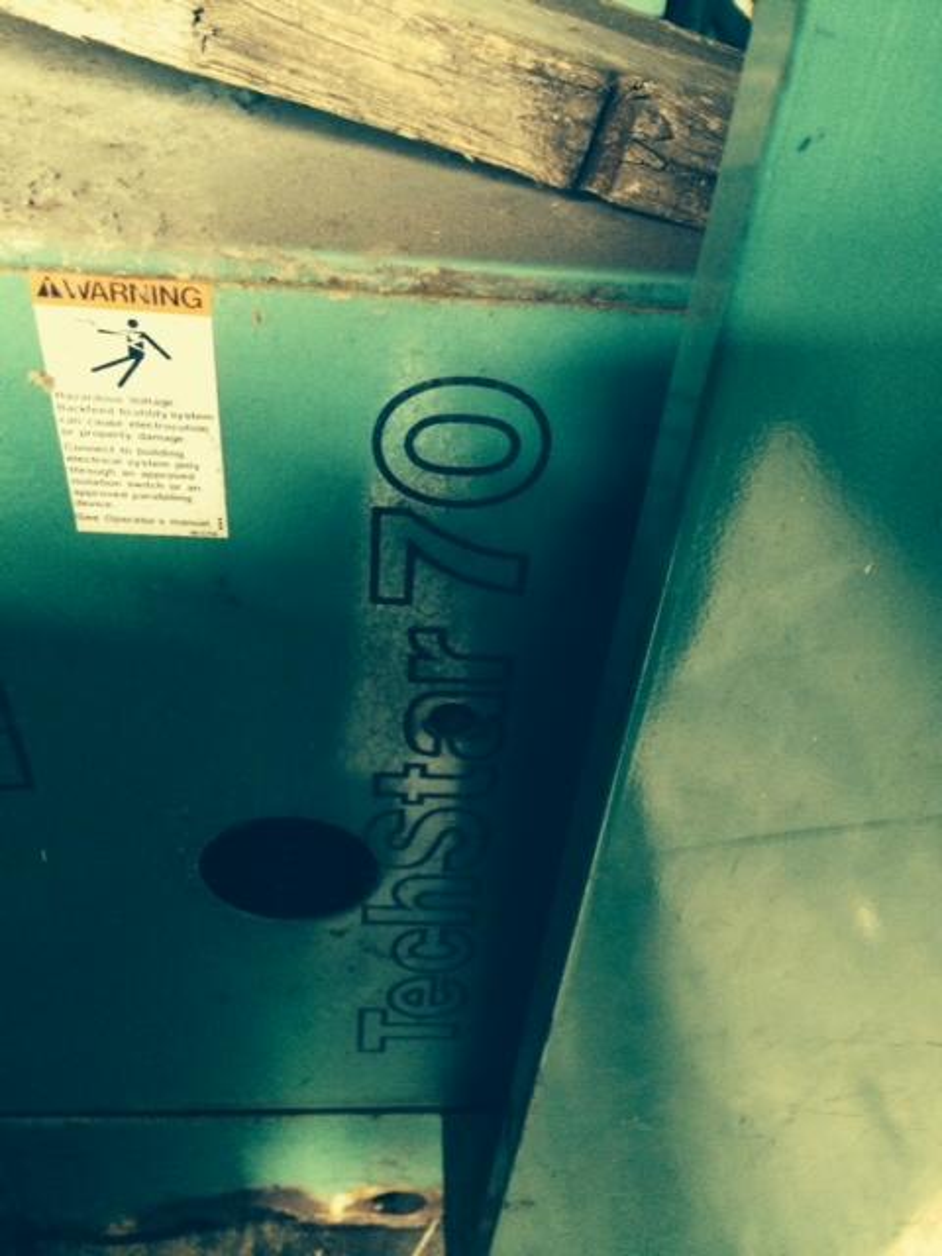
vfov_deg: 60.0
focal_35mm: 30
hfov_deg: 46.8
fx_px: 1089
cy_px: 628
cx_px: 471
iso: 400
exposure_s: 1/15
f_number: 2.2
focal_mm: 4.12
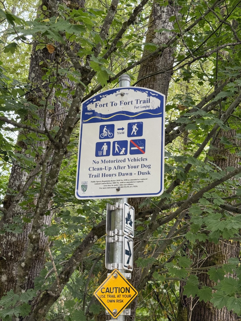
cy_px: 160
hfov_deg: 30.3
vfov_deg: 39.6
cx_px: 120
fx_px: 445
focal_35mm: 48
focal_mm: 6.76
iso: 64
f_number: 1.78
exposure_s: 1/146
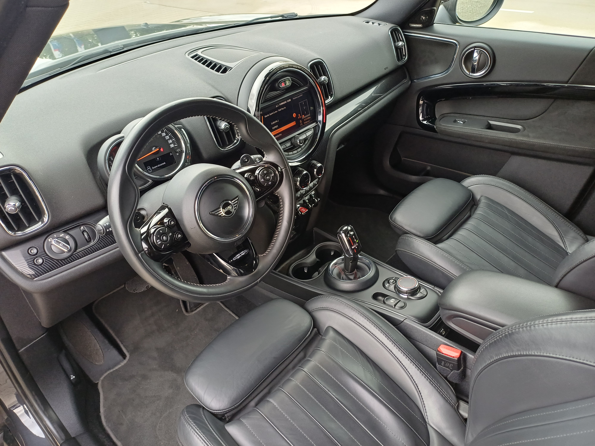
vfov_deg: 54.9
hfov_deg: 69.4
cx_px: 298
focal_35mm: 25
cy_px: 223
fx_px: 430
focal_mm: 4.65
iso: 160
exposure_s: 1/50
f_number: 1.8
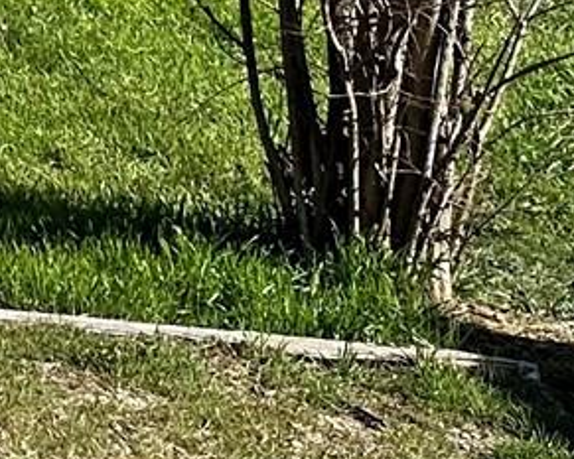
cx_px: -1337
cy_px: -81
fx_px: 2804
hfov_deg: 8.8
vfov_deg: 9.3
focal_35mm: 165
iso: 80
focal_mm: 6.86
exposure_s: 1/5848
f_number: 1.78
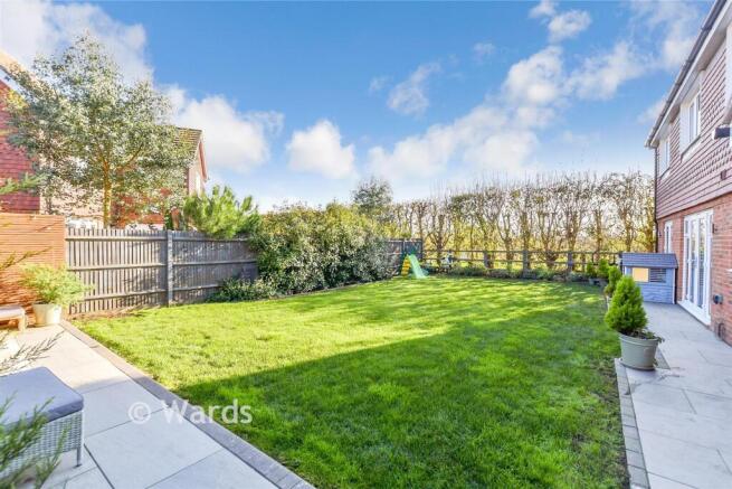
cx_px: 366
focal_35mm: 15
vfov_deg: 77.4
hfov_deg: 100.4
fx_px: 305
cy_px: 244
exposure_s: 1/320
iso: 320
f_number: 8
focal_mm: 10
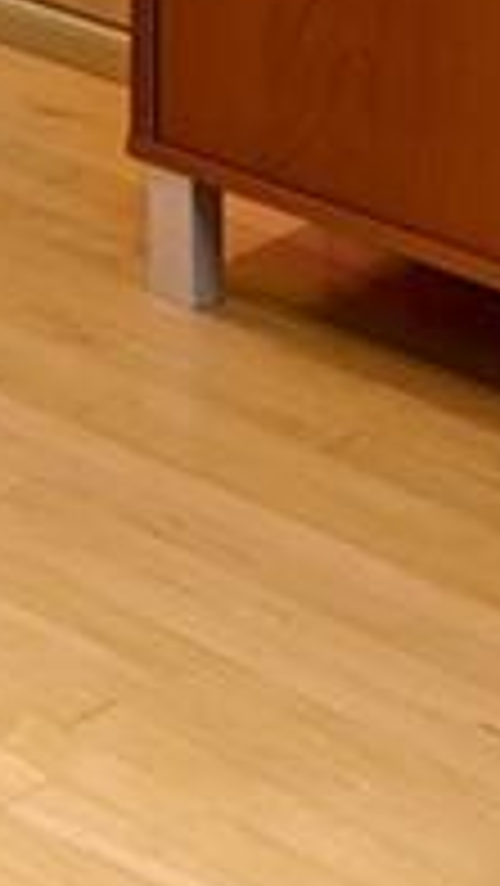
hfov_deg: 7.1
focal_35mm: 119
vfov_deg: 14.1
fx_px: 2801
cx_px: -1613
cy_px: -1048
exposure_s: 1/13
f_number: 6.3
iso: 320
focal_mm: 14
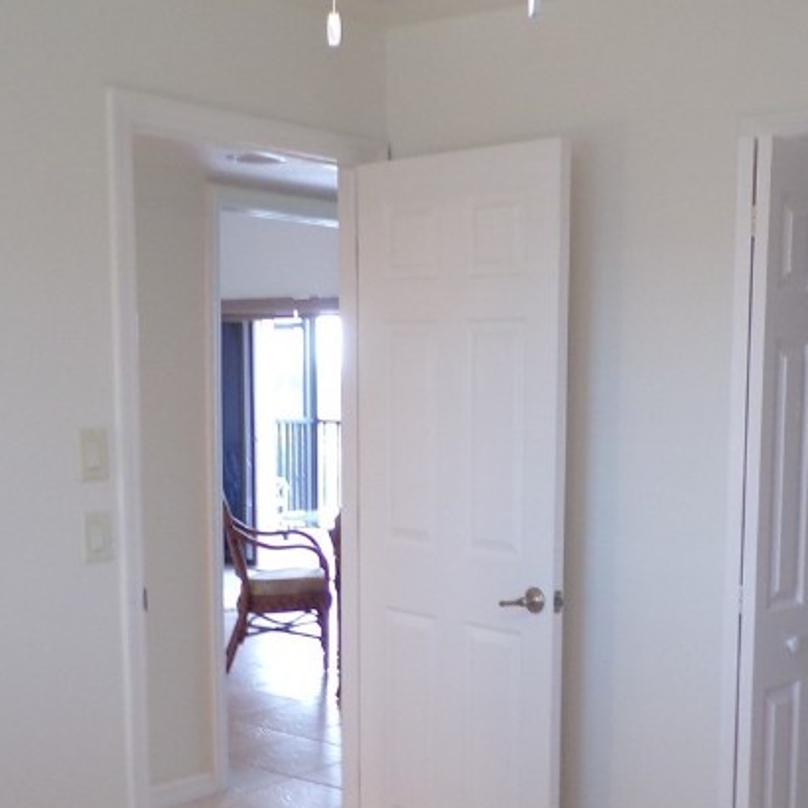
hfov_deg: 31.8
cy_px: 534
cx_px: 575
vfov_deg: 32.0
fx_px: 1400
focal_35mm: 53
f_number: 3
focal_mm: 4.3
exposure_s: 1/34
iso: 185
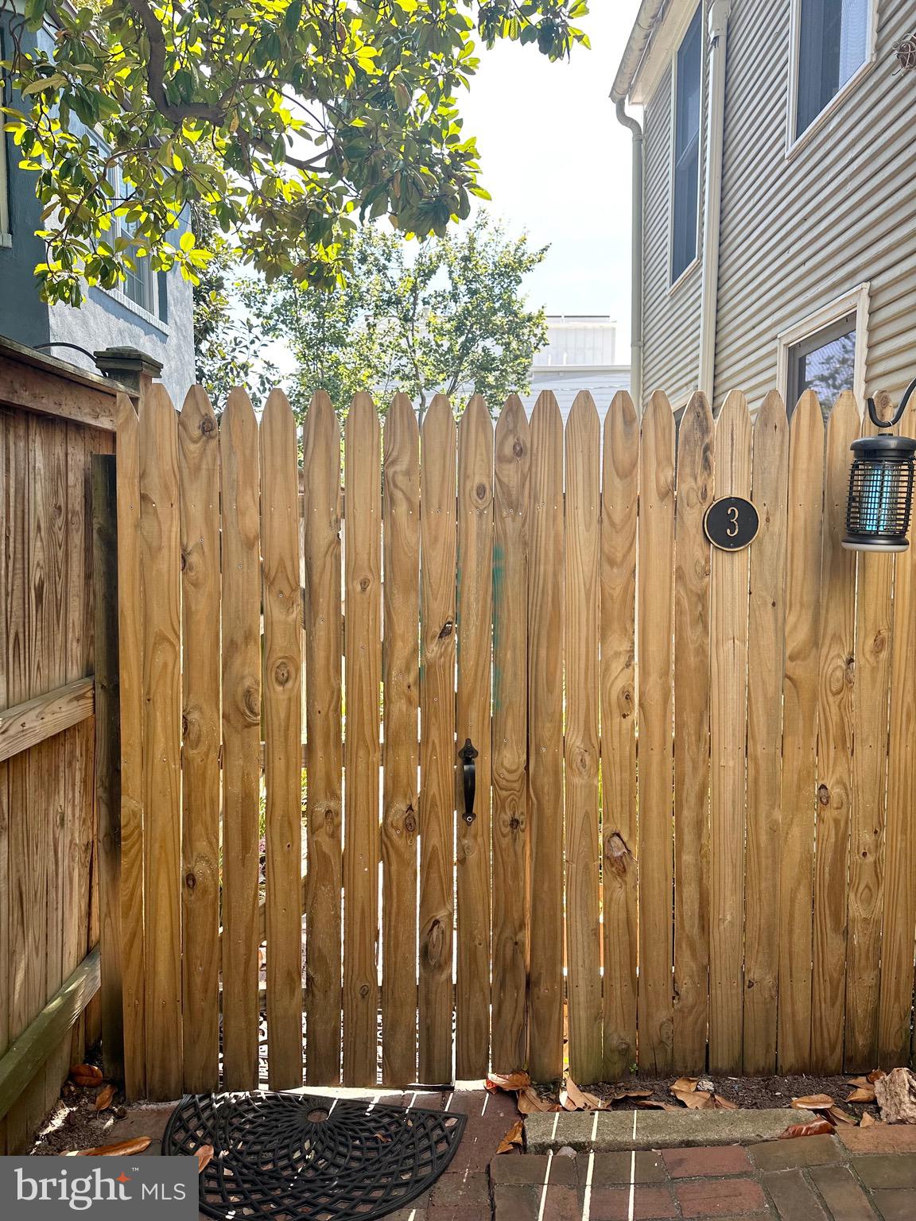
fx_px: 847
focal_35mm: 24
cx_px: 458
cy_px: 610
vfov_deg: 71.6
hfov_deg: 56.8
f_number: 1.78
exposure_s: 1/477
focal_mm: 6.86
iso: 80
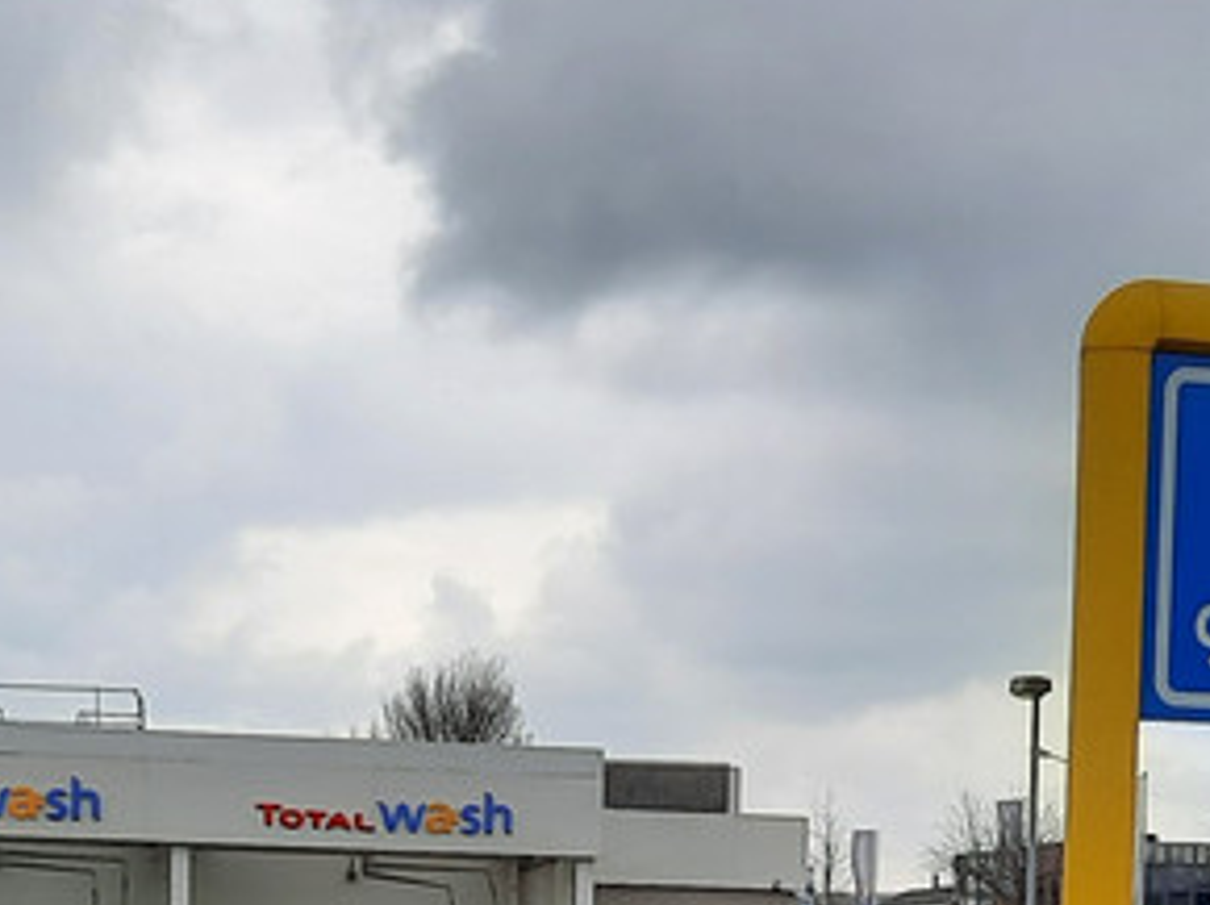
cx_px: 753
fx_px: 3213
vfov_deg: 15.0
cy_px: 1305
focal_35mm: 92
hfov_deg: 21.3
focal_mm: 4.6
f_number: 2
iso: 32
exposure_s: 1/847
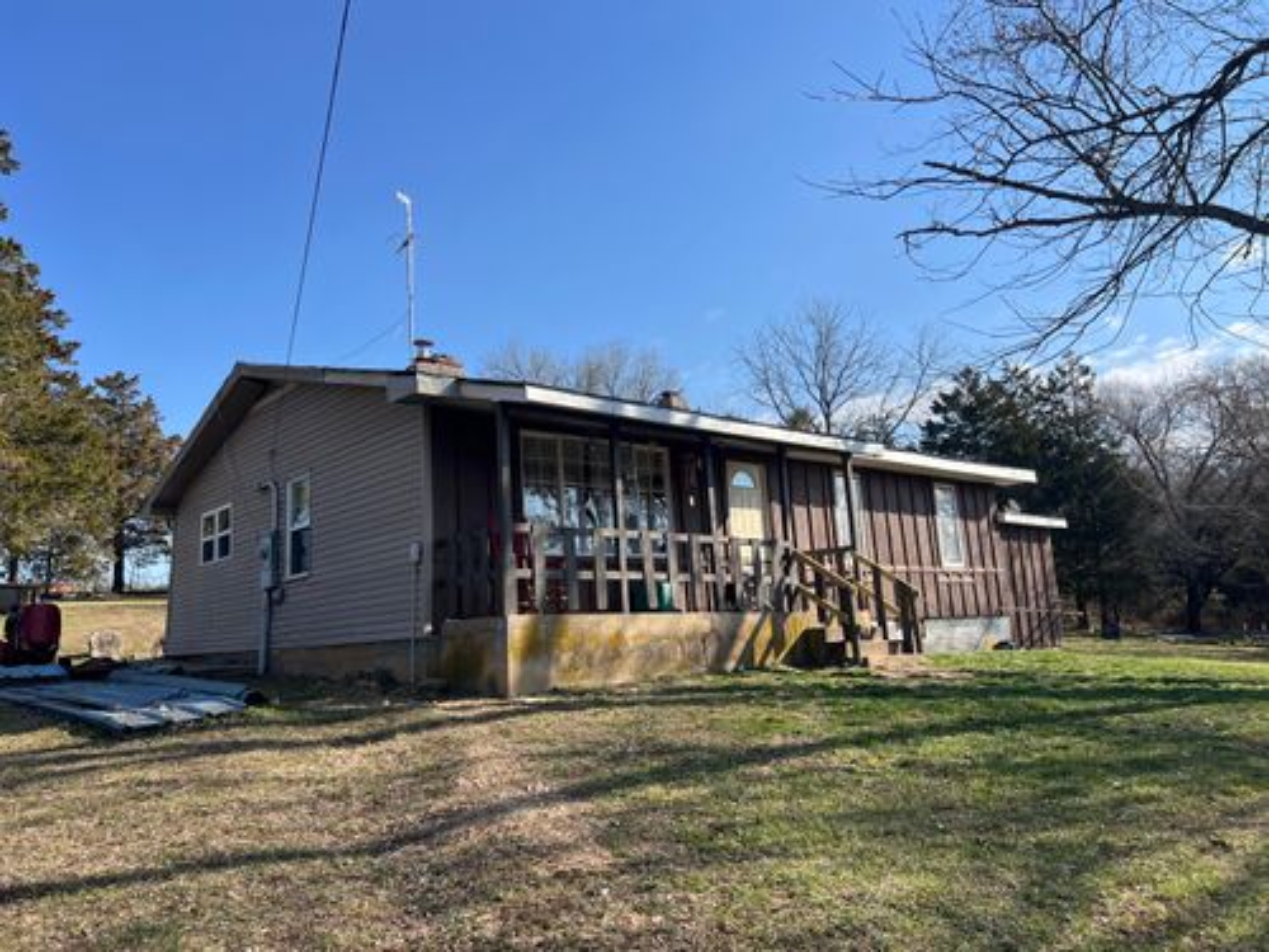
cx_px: 634
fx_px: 953
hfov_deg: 67.3
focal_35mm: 26
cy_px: 476
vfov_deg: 53.1
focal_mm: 5.7
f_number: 1.5
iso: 50
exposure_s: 1/3165
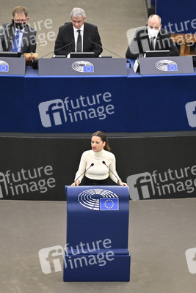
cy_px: 146
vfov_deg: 10.3
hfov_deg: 6.9
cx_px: 98
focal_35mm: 200
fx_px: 1632
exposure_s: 1/320
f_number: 2.8
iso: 1000
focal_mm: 200
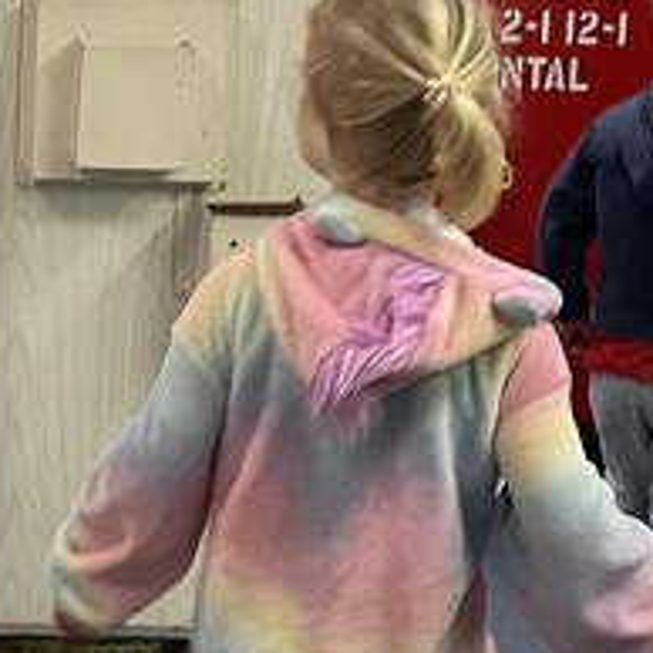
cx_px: -256
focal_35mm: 121
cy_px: 131
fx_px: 2582
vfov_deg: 14.3
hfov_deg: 13.7
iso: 160
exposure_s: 1/60
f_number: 1.6
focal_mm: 4.2
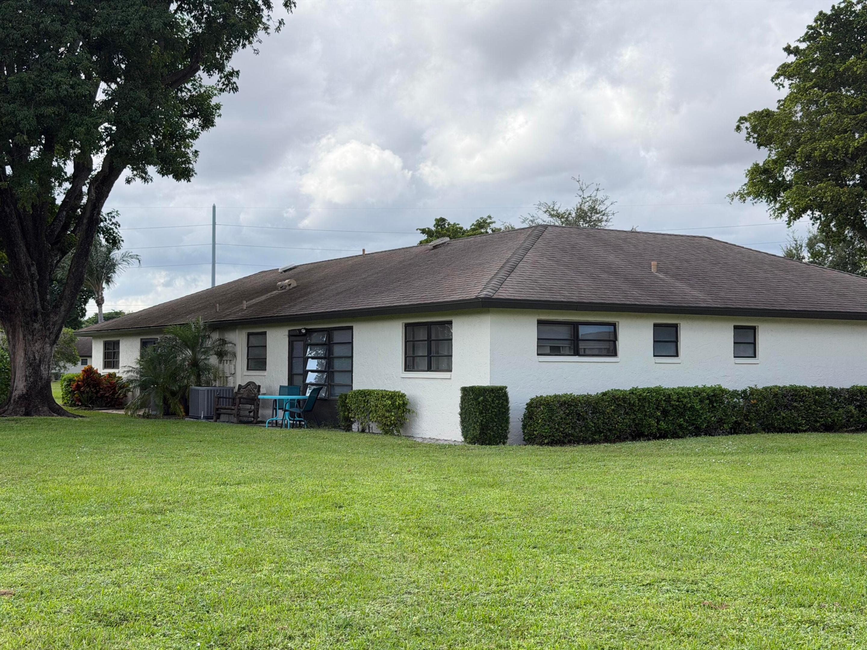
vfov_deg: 30.3
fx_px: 1202
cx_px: 434
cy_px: 325
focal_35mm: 48
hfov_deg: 39.7
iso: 100
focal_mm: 6.76
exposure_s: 1/2865
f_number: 1.78
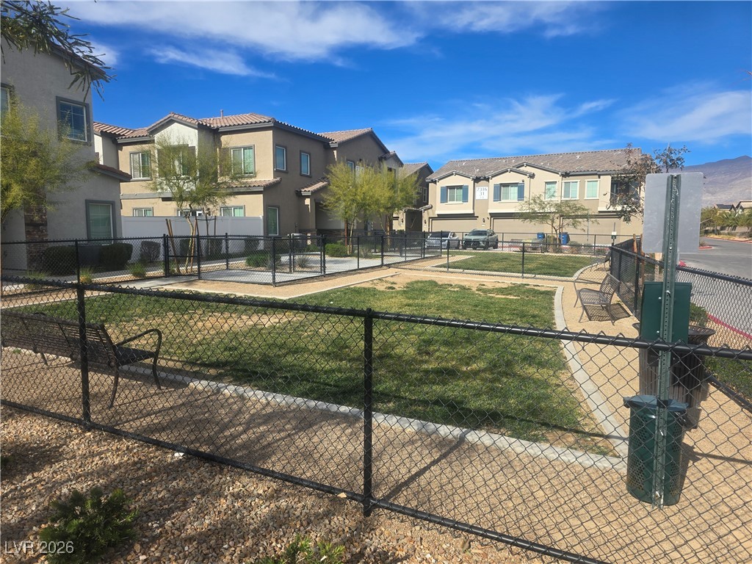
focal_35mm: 23
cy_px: 282
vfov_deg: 58.9
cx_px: 376
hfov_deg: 73.9
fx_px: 500
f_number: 1.7
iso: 12
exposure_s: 1/873
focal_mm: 6.3
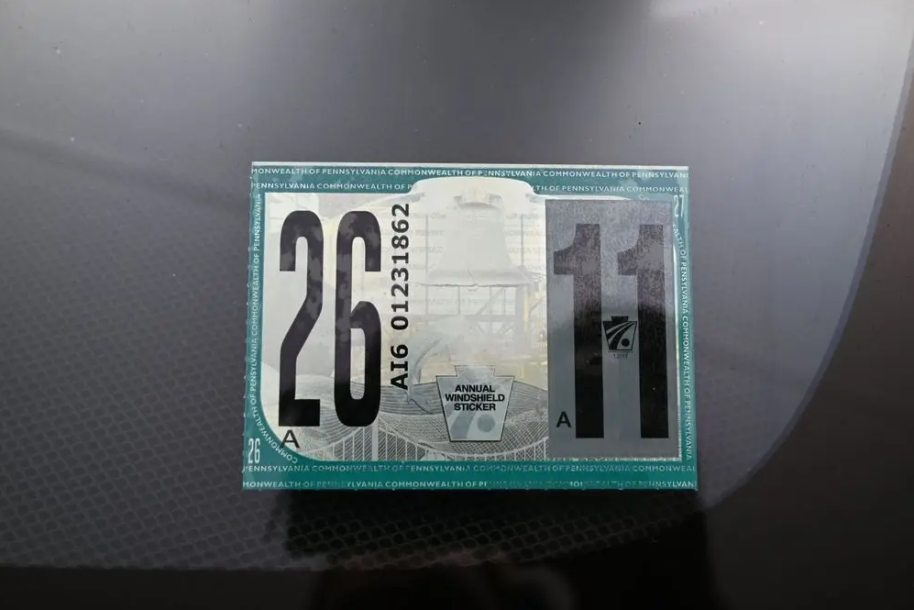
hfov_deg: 50.1
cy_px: 302
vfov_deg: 34.6
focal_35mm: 39
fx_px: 978
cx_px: 459
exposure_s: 1/250
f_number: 5
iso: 200
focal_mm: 25
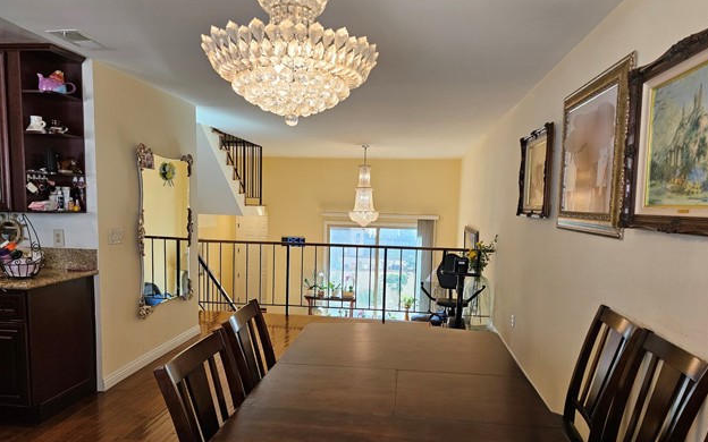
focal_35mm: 25
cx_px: 353
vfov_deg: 49.1
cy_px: 252
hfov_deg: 72.5
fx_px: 482
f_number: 1.7
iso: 100
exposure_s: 1/120
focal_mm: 6.3
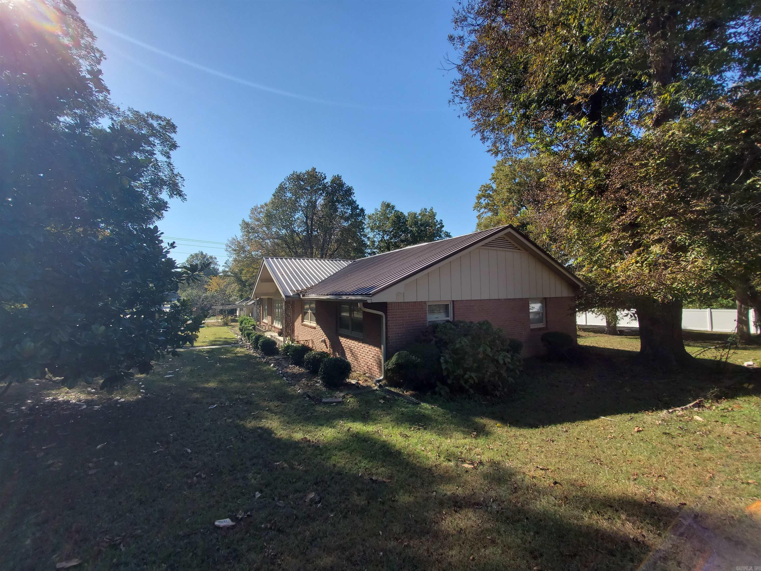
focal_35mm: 13
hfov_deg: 106.2
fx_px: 286
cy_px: 286
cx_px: 380
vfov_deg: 89.9
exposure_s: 1/978
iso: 50
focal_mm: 1.8
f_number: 2.2
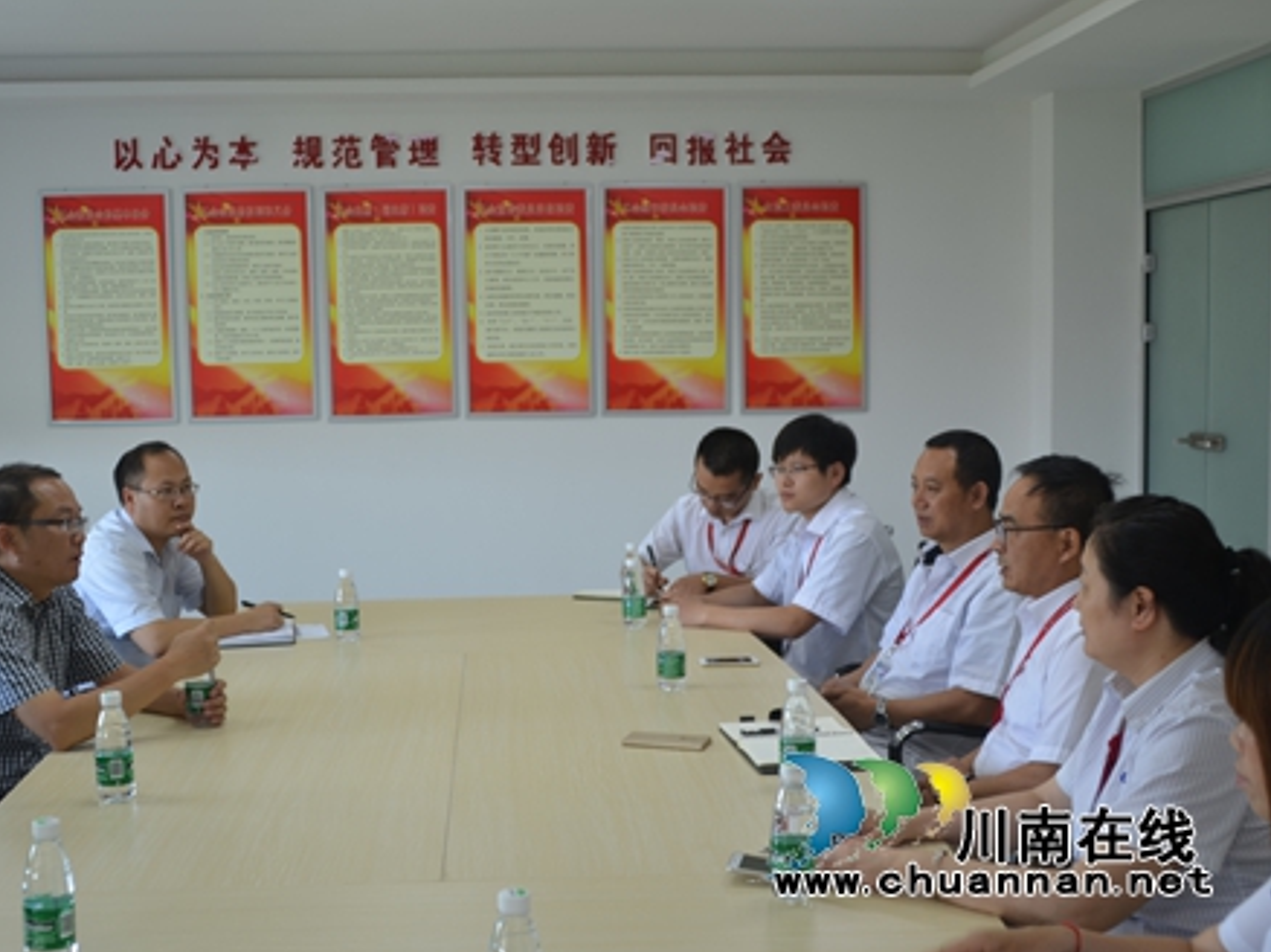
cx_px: 586
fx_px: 1688
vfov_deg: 31.5
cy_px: 477
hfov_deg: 41.2
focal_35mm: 46
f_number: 3.5
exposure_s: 1/20
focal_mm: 28
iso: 100
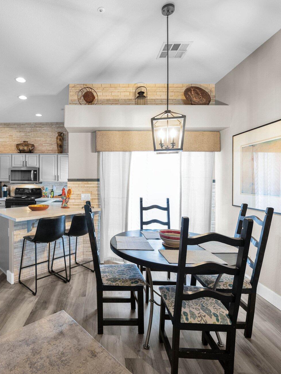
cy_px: 183
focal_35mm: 18
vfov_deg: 87.7
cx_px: 97
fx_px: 195
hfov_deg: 69.8
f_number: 4
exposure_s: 1/10
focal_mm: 12
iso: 640
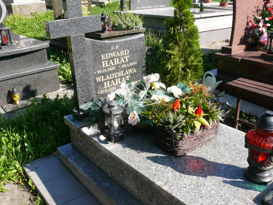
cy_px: 102
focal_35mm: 35
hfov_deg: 52.6
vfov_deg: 40.7
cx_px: 136
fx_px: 276
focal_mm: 7.4
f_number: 5.6
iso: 100
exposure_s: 1/200
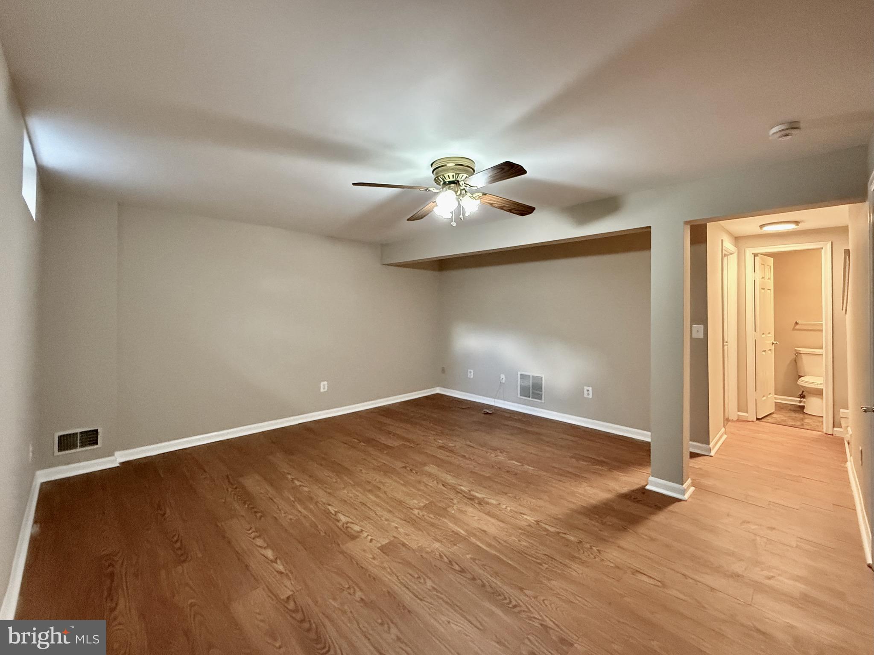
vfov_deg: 85.7
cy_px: 328
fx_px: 353
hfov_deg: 102.1
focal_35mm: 14
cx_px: 437
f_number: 2.2
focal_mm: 2.22
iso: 1000
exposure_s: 1/60
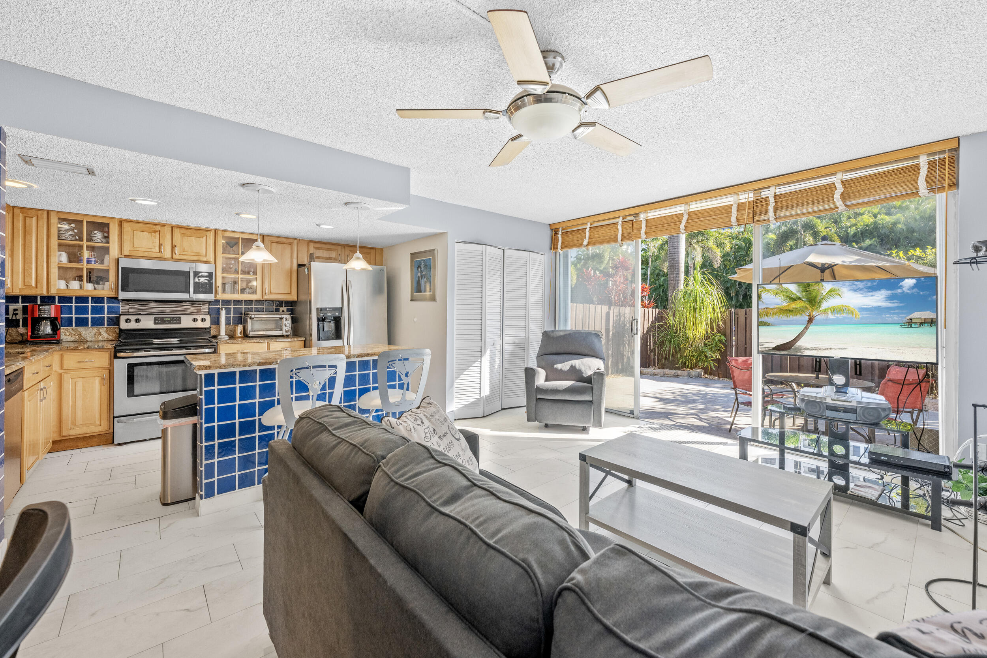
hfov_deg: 104.3
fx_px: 384
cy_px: 329
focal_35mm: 14
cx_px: 494
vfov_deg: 81.2
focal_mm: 14
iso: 500
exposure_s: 1/80
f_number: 8
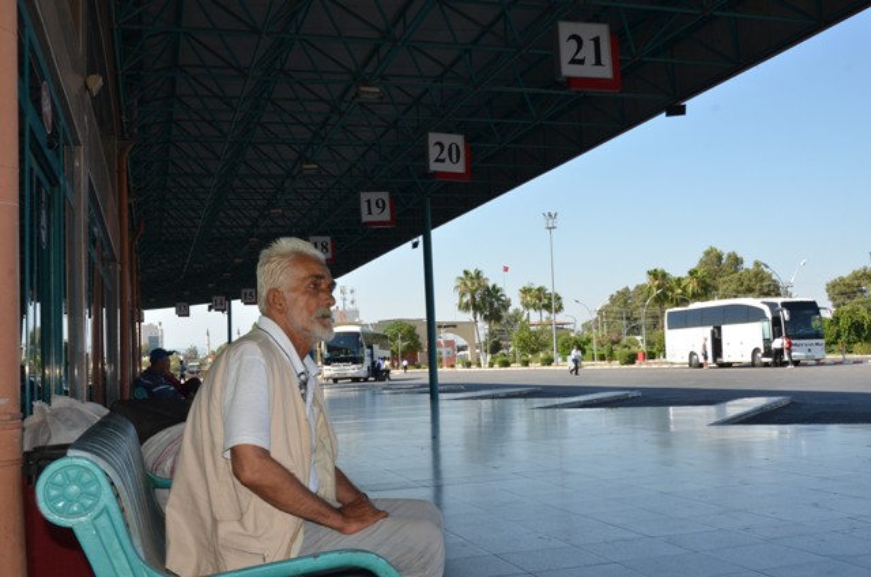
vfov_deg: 35.3
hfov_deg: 51.4
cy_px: 288
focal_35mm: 38
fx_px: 905
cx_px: 436
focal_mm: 25
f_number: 16
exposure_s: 1/250
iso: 400
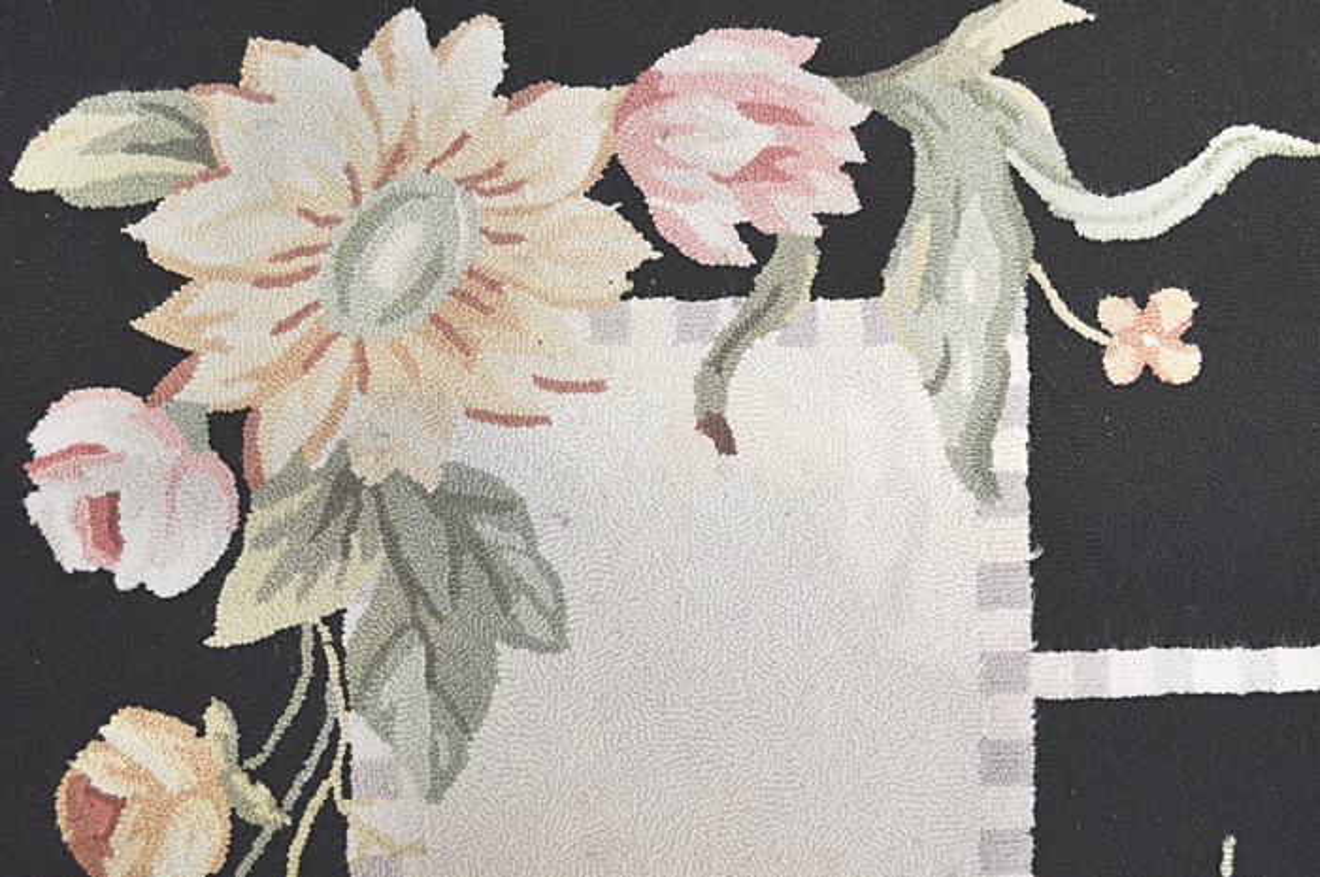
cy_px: 438
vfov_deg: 36.8
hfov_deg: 53.2
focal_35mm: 36
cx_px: 660
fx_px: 1318
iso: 560
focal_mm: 24
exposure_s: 1/15
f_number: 4
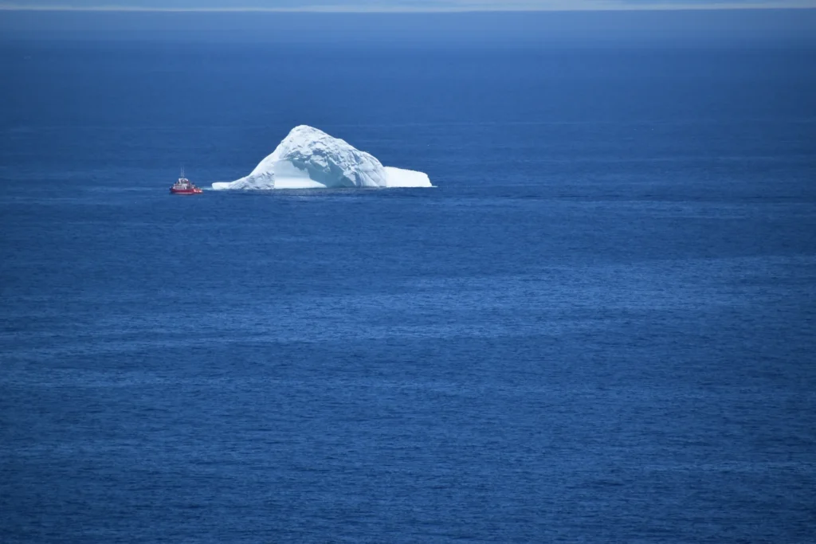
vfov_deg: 3.1
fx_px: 10201
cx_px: 408
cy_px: 272
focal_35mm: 450
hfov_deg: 4.6
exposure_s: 1/1600
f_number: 7.1
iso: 200
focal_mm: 300
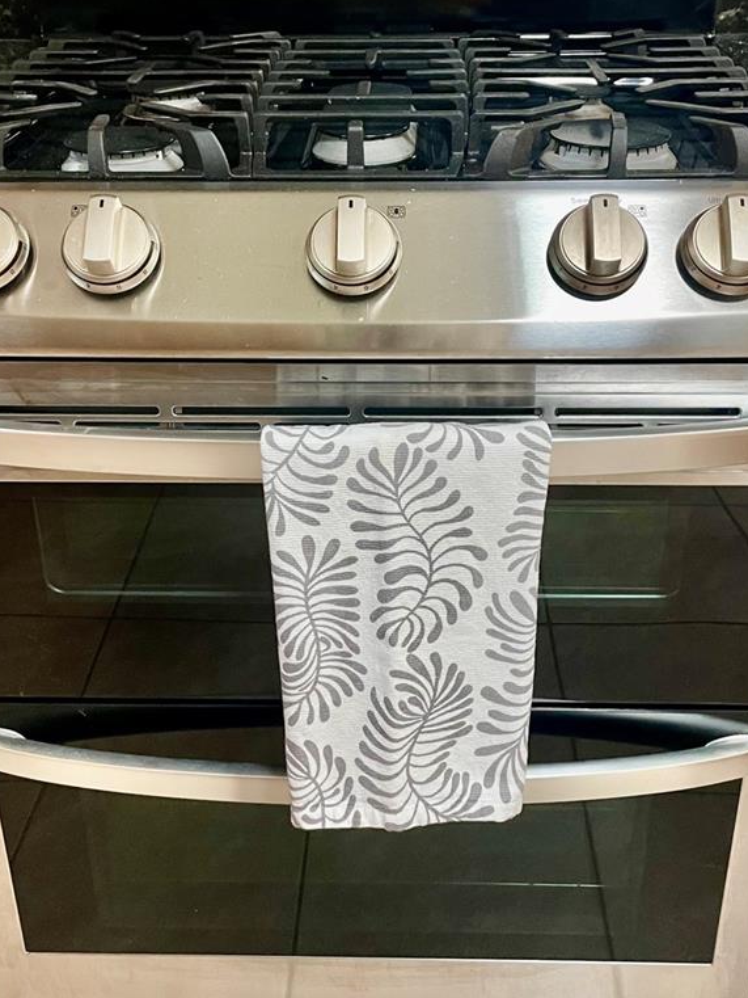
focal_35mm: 41
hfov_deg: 35.1
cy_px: 445
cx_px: 368
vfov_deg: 45.7
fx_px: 1181
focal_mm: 4.2
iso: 250
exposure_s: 1/60
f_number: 1.6
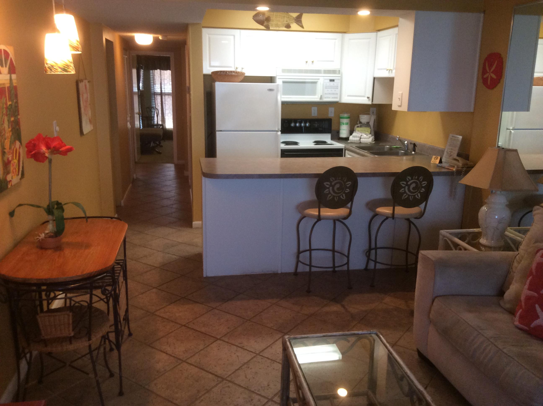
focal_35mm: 32
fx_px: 501
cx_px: 272
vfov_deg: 44.1
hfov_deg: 56.9
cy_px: 203
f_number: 2.4
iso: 100
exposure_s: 1/25
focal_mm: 3.3
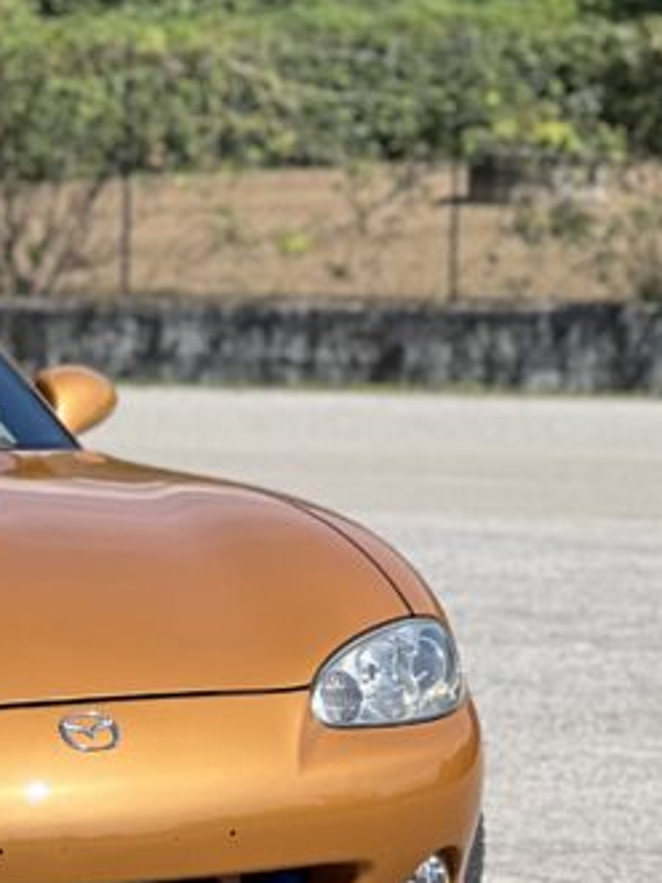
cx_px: -291
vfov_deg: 8.3
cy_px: 592
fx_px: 6073
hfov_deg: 6.2
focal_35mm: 238
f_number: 2.8
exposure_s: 1/732
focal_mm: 9
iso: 32
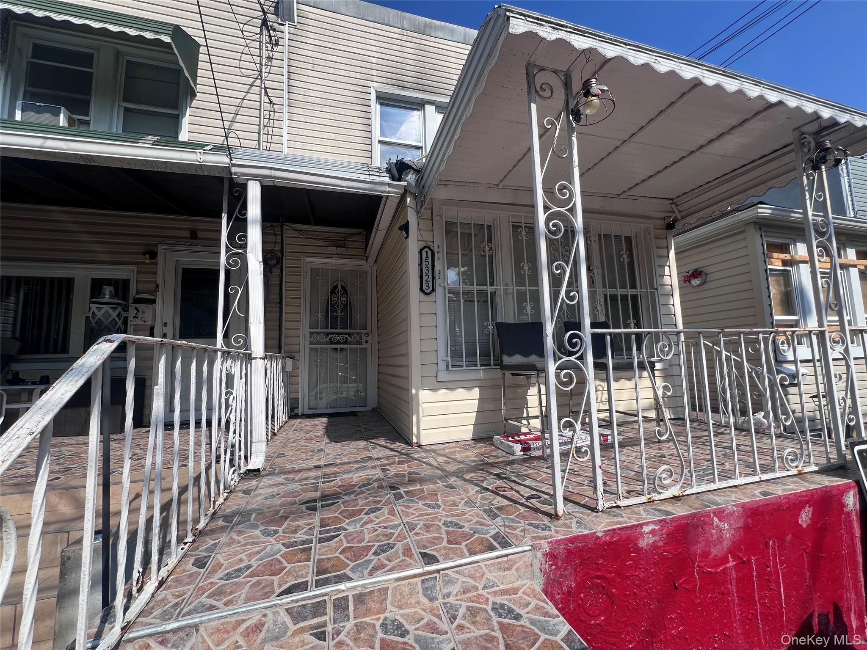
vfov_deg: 89.9
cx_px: 434
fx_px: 326
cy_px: 325
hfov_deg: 106.2
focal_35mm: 13
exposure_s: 1/1410
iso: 32
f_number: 1.8
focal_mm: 1.57
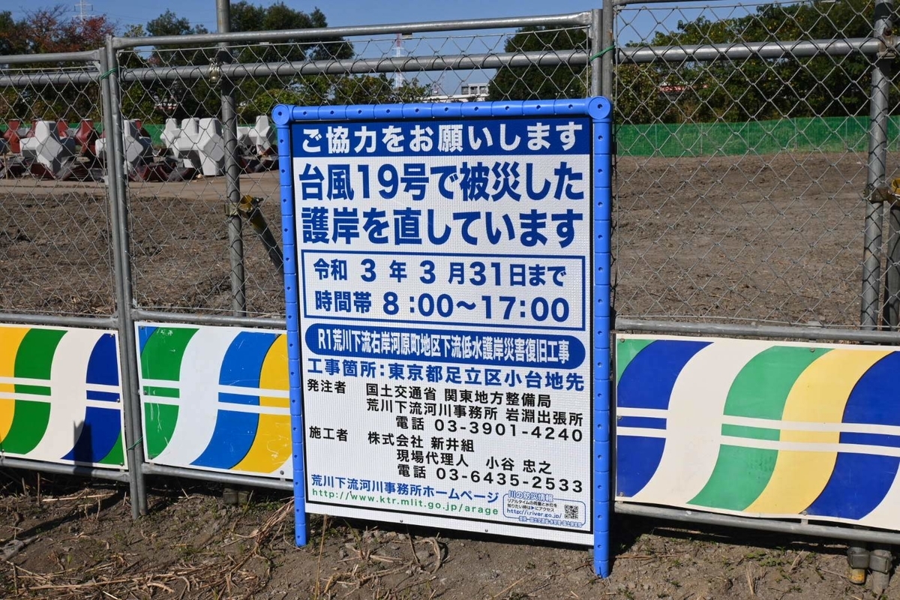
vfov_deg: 32.4
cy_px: 300
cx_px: 450
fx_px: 1031
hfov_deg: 47.2
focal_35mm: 41
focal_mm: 27.5
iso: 320
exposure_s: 1/1000
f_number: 11
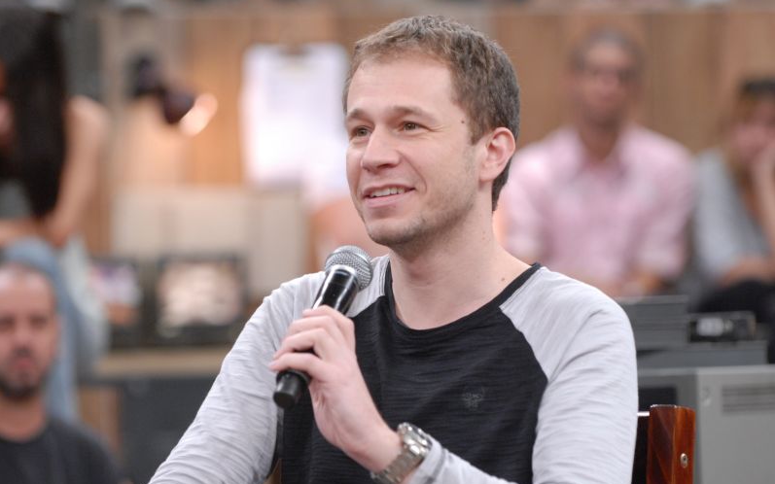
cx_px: 388
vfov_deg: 6.3
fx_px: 4383
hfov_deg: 10.1
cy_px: 237
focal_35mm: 208
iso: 800
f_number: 3.2
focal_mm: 135
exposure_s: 1/160
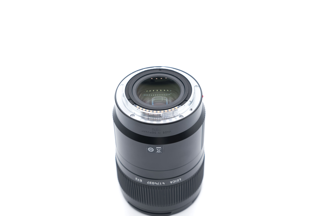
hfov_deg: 32.9
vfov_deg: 22.3
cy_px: 108
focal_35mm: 61
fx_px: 549
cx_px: 162
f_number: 6.3
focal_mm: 61
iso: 500
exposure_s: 1/200
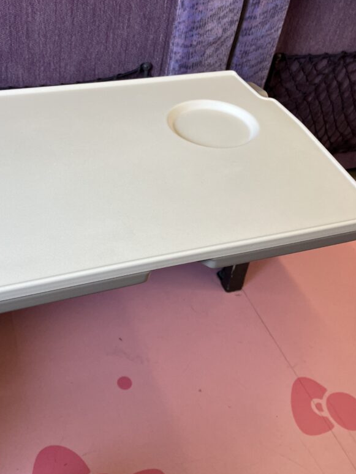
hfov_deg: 38.3
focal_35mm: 37
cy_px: 209
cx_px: 123
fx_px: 507
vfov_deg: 50.0
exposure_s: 1/120
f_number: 1.8
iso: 64
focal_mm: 3.99
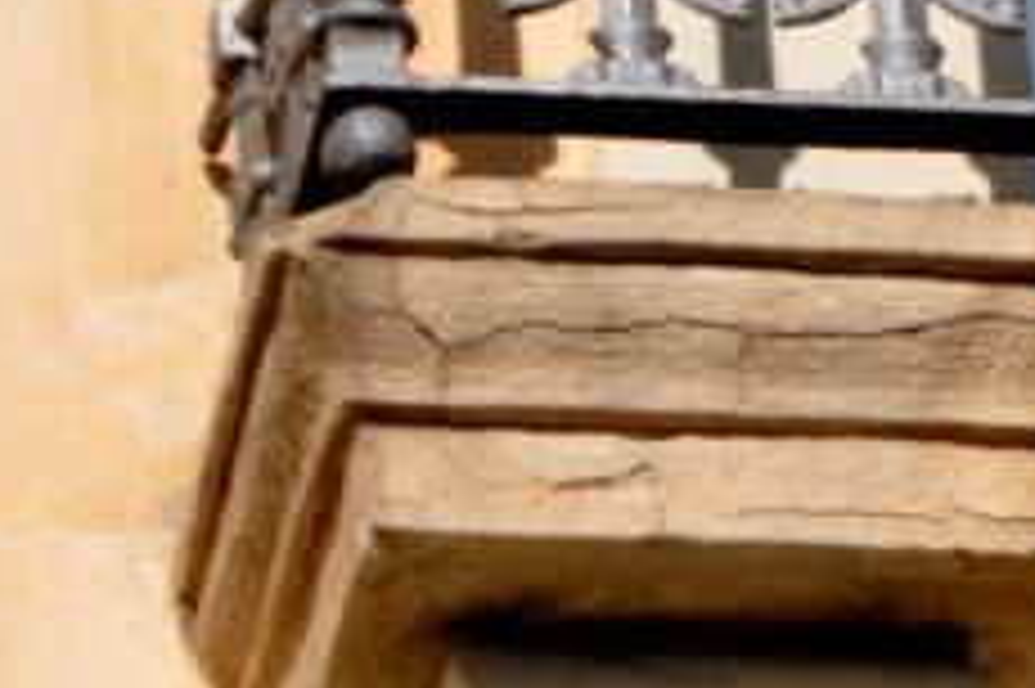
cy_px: -297
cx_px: 2178
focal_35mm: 800
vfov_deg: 1.7
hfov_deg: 2.6
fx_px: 22983
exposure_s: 1/640
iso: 500
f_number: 13
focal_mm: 120
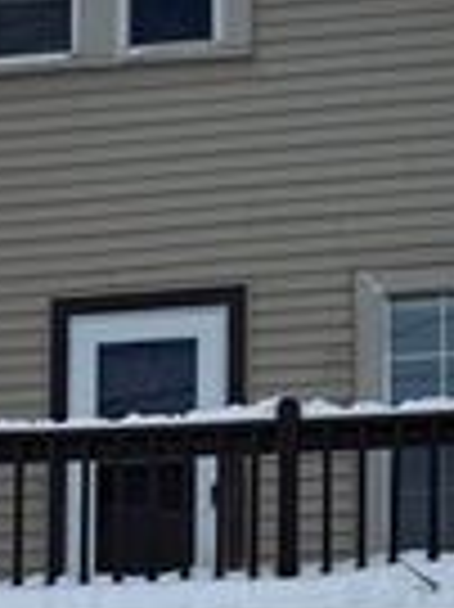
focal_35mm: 119
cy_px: 944
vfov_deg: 15.2
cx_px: -27
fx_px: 2084
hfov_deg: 12.3
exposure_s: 1/6173
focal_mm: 6.76
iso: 100
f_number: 1.78
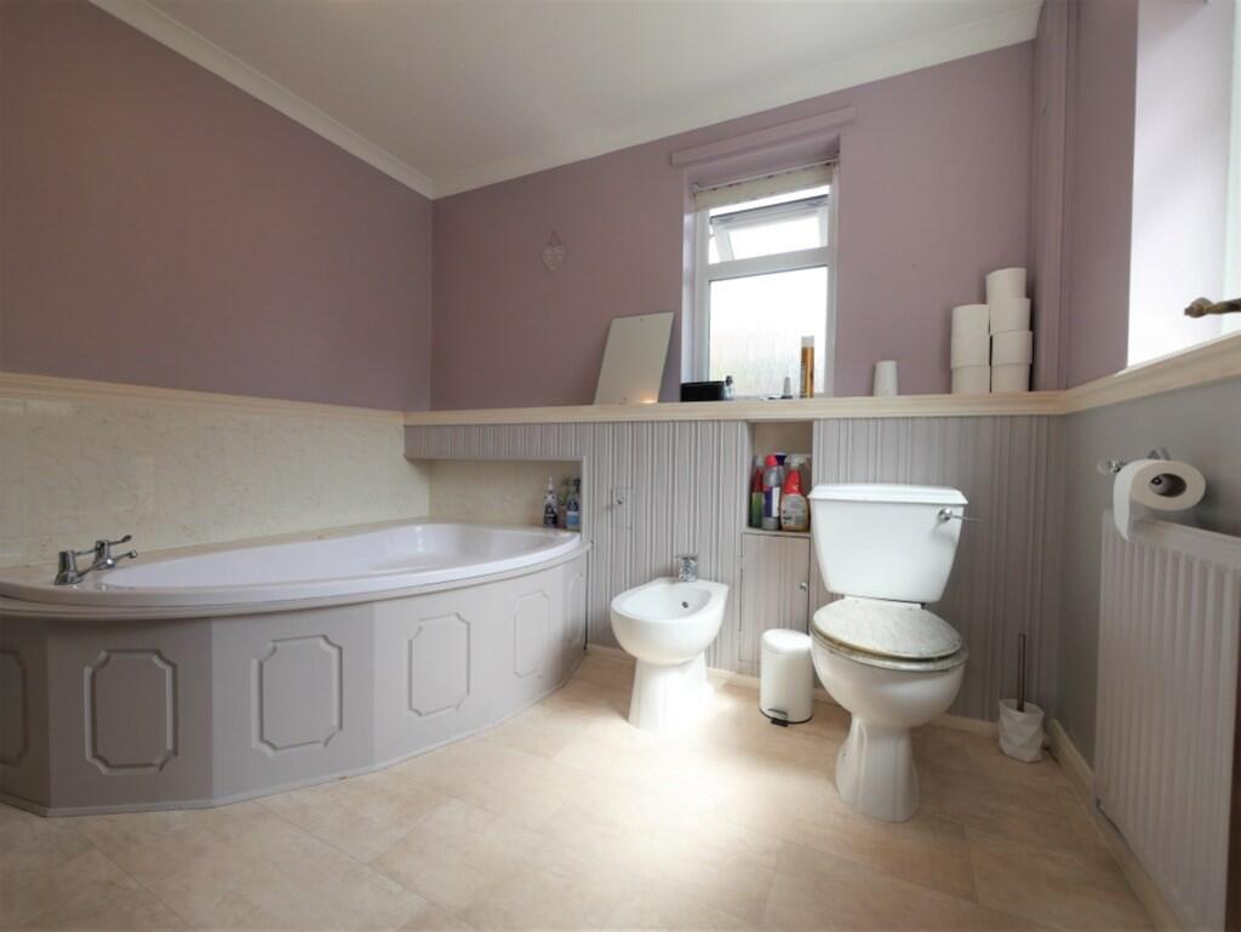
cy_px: 466
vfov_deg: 85.7
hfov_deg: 102.0
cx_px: 620
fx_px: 502
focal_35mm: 14
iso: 200
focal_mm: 7
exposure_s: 1/125
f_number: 4
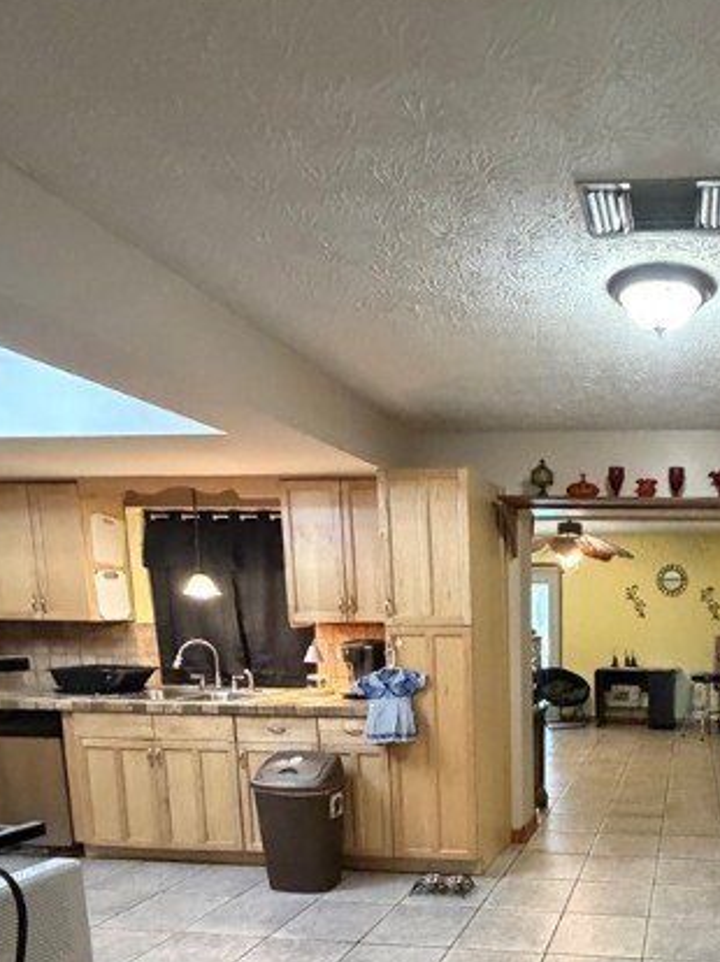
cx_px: 632
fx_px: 722
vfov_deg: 63.2
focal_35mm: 26
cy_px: 727
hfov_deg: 48.2
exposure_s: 1/60
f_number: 2.2
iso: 1250
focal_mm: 2.22
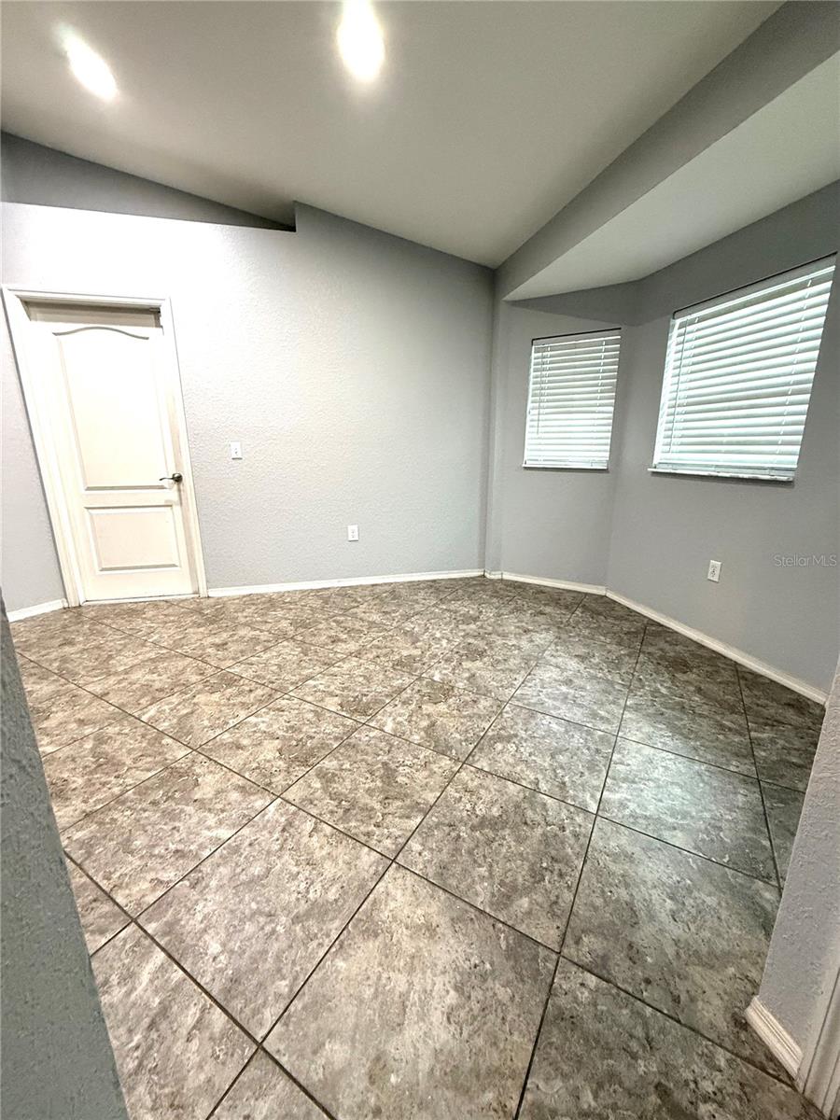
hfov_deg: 85.7
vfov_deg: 102.1
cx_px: 420
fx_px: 453
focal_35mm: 14
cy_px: 560
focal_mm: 2.22
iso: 500
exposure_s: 1/60
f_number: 2.2
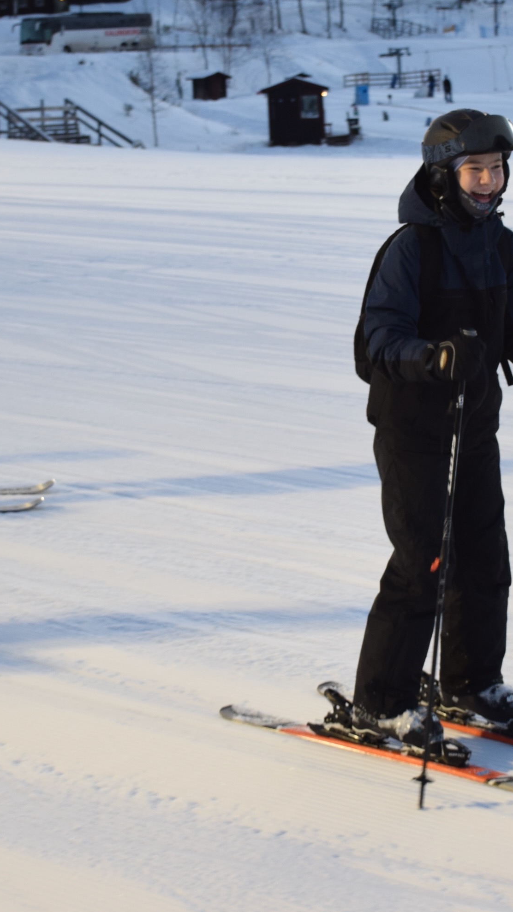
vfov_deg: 33.8
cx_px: 362
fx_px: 1499
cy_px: 461
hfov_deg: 19.3
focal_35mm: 62
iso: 400
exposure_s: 1/100
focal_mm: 26
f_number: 5
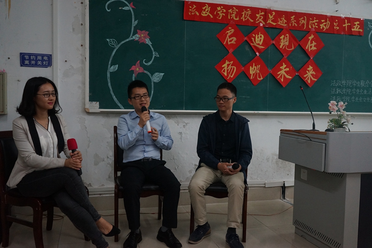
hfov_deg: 57.2
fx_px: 341
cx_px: 186
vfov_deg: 40.0
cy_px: 124
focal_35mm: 33
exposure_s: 1/125
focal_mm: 33
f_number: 4
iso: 3200
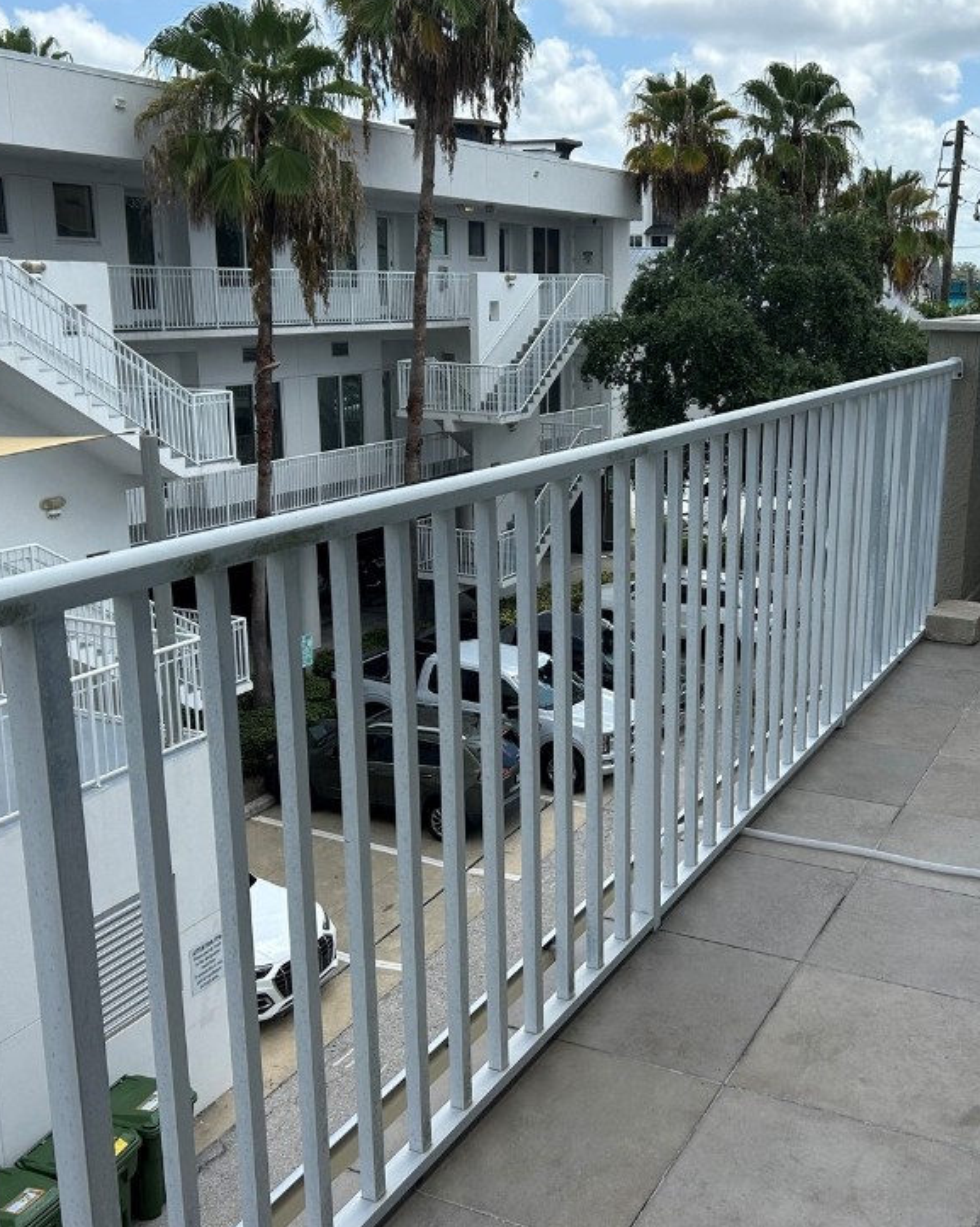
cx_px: 603
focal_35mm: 36
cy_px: 590
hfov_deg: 40.9
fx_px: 1306
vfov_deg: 50.3
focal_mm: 5.7
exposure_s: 1/2994
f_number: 1.5
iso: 50
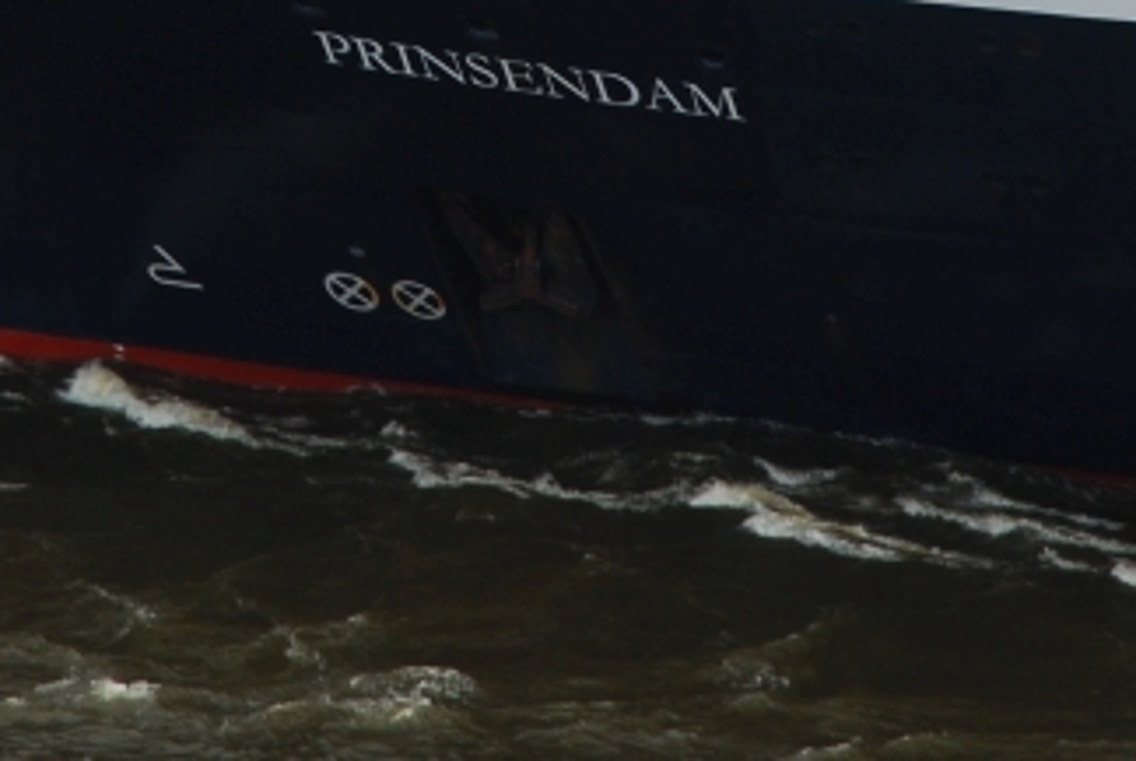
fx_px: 20209
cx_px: 466
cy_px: -296
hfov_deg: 3.2
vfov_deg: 2.2
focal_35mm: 640
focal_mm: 135
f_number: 9
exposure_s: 1/160
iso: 200
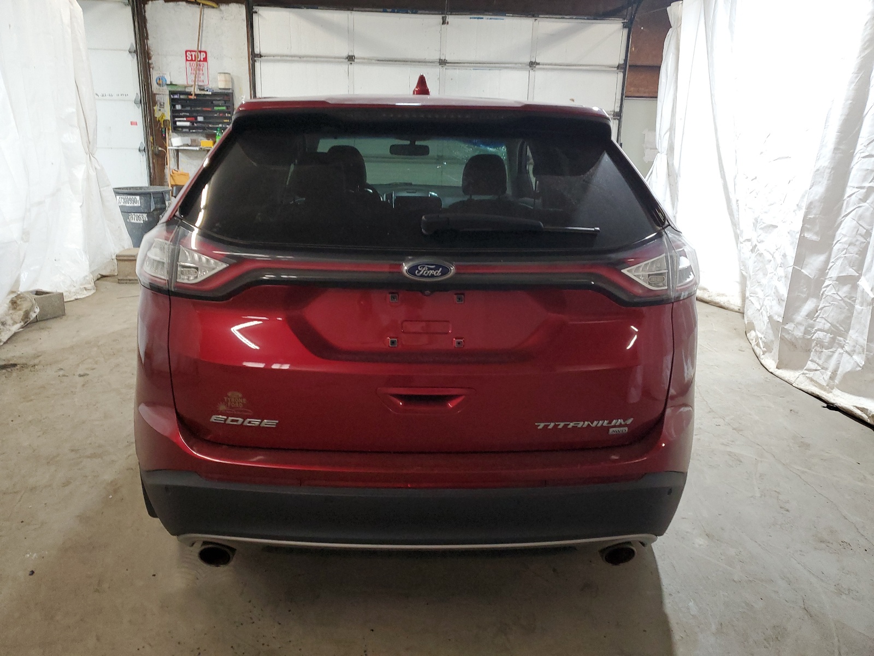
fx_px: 656
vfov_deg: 53.1
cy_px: 328
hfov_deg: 67.3
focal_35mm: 26
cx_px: 437
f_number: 1.5
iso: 172
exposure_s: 1/60.2
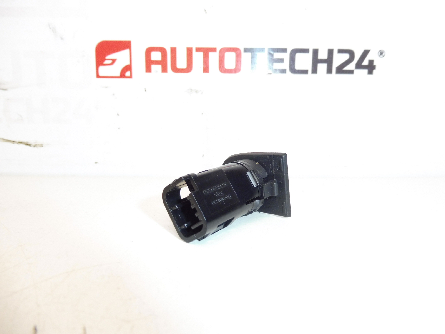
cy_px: 167
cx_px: 222
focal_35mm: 24
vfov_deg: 56.8
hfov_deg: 71.6
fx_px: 309
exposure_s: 1/250
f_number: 3.5
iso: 200
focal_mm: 4.3
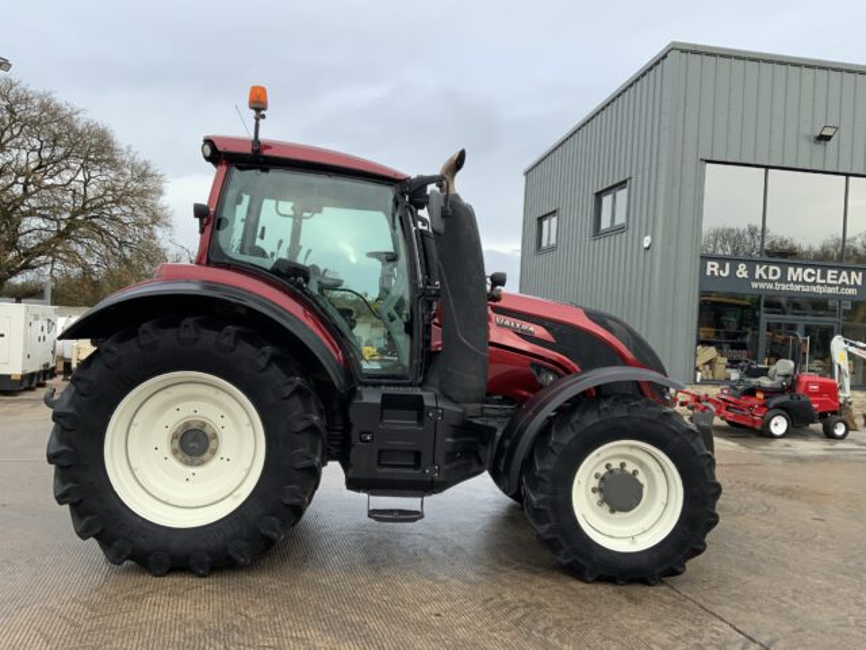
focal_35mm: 29
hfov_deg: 61.7
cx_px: 433
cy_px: 325
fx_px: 726
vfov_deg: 48.2
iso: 16
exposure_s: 1/375
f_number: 1.8
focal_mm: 3
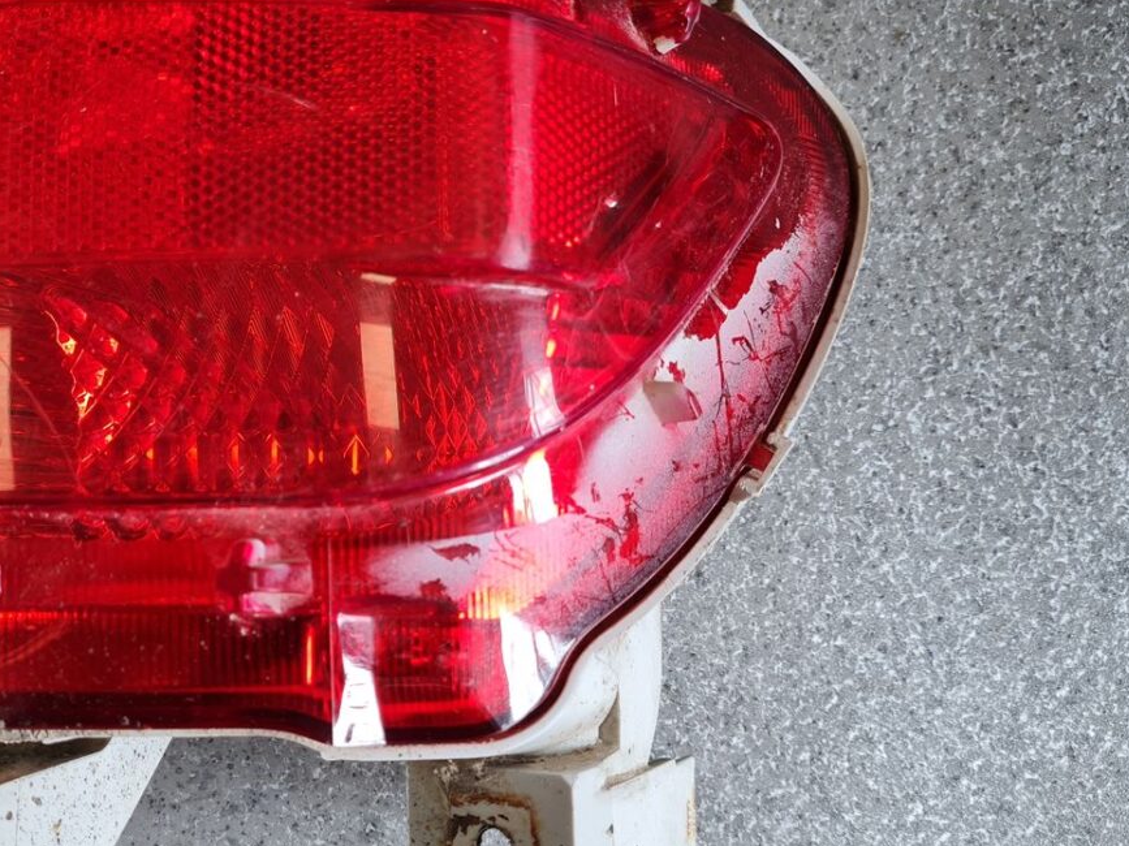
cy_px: 368
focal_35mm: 42
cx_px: 306
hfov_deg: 43.6
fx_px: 1370
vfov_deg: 34.3
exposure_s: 1/100
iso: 64
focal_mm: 5.4
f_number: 1.8
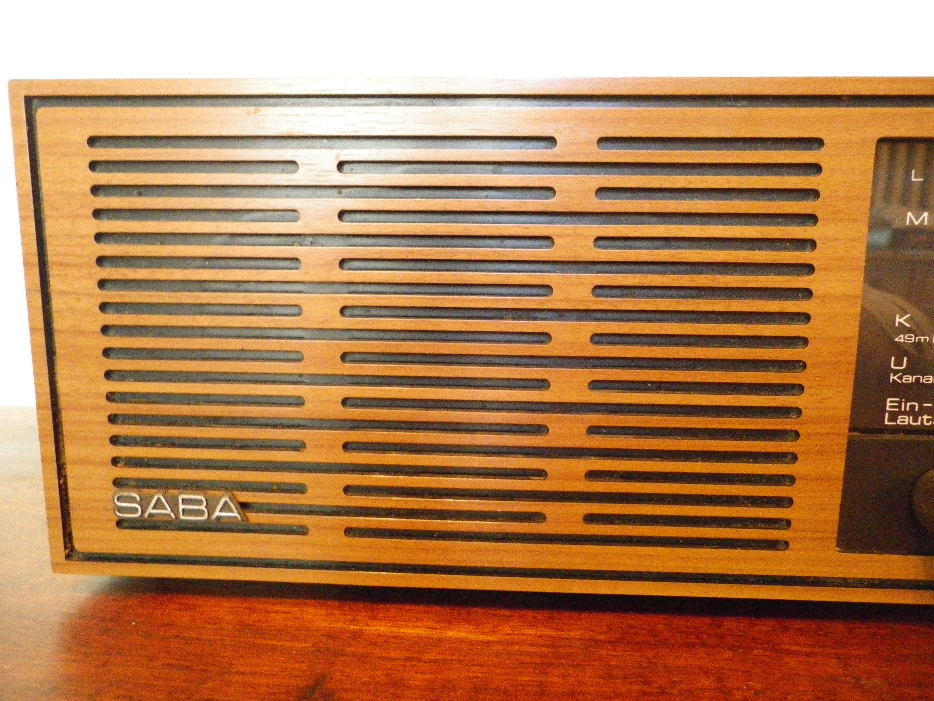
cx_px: 467
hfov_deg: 63.4
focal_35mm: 28
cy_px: 350
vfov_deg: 49.7
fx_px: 755
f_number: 2.6
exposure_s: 1/10
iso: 800
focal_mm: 4.9
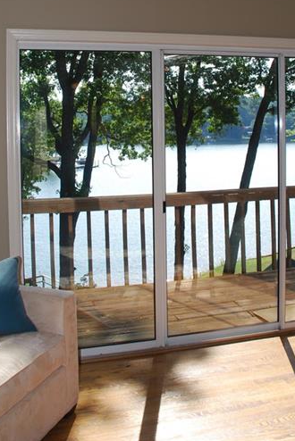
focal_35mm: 42
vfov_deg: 44.9
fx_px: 515
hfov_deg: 31.9
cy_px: 115
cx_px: 174
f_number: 5
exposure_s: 1/200
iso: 100
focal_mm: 18
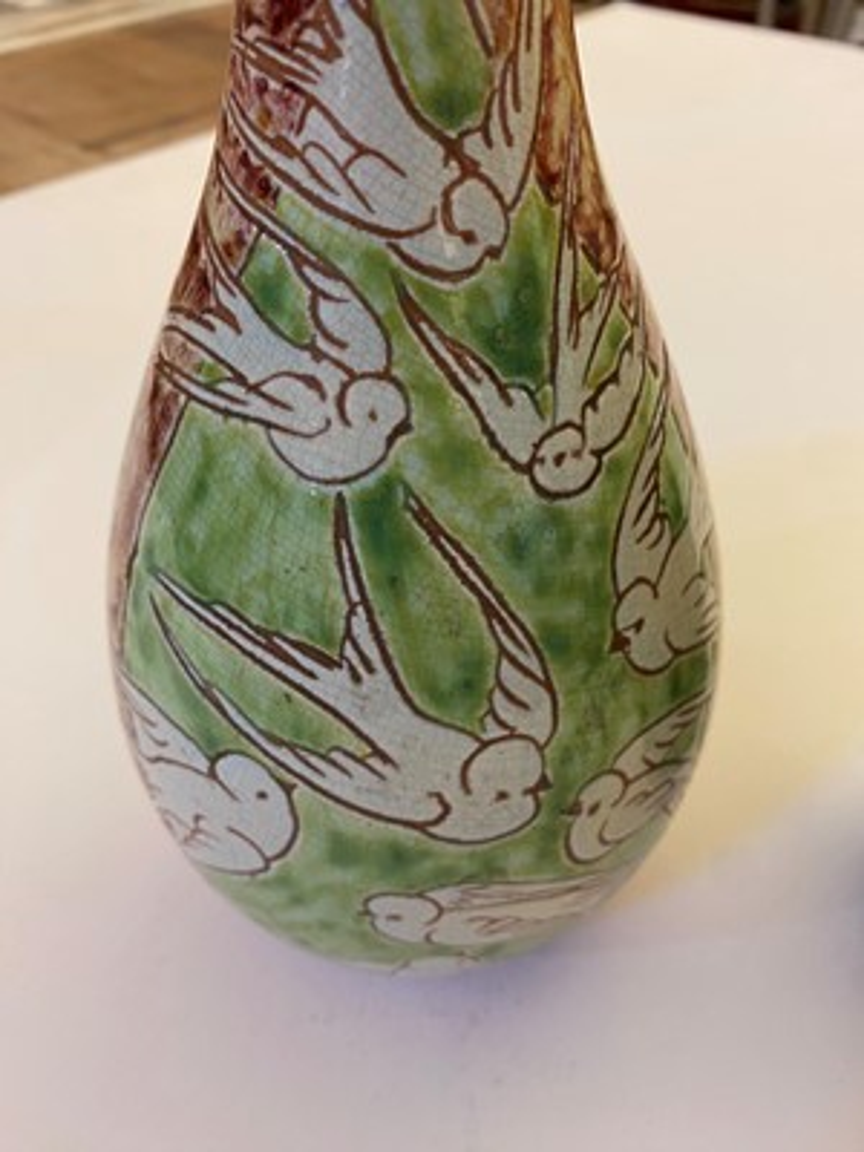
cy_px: 576
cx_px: 432
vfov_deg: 67.3
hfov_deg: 53.1
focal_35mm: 26
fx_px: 865
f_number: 1.8
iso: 125
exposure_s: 1/50
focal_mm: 4.25
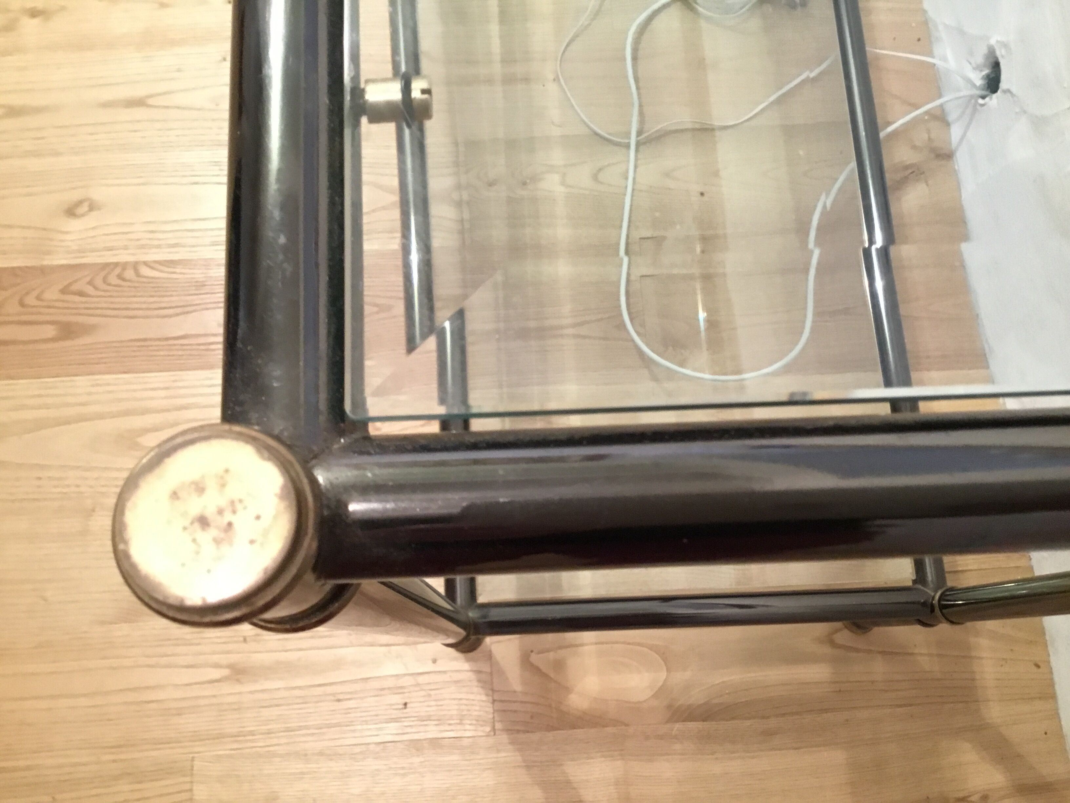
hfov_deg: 58.4
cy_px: 402
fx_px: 958
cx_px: 535
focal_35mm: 31
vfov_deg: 45.4
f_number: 2.4
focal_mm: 3.3
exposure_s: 1/17
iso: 200
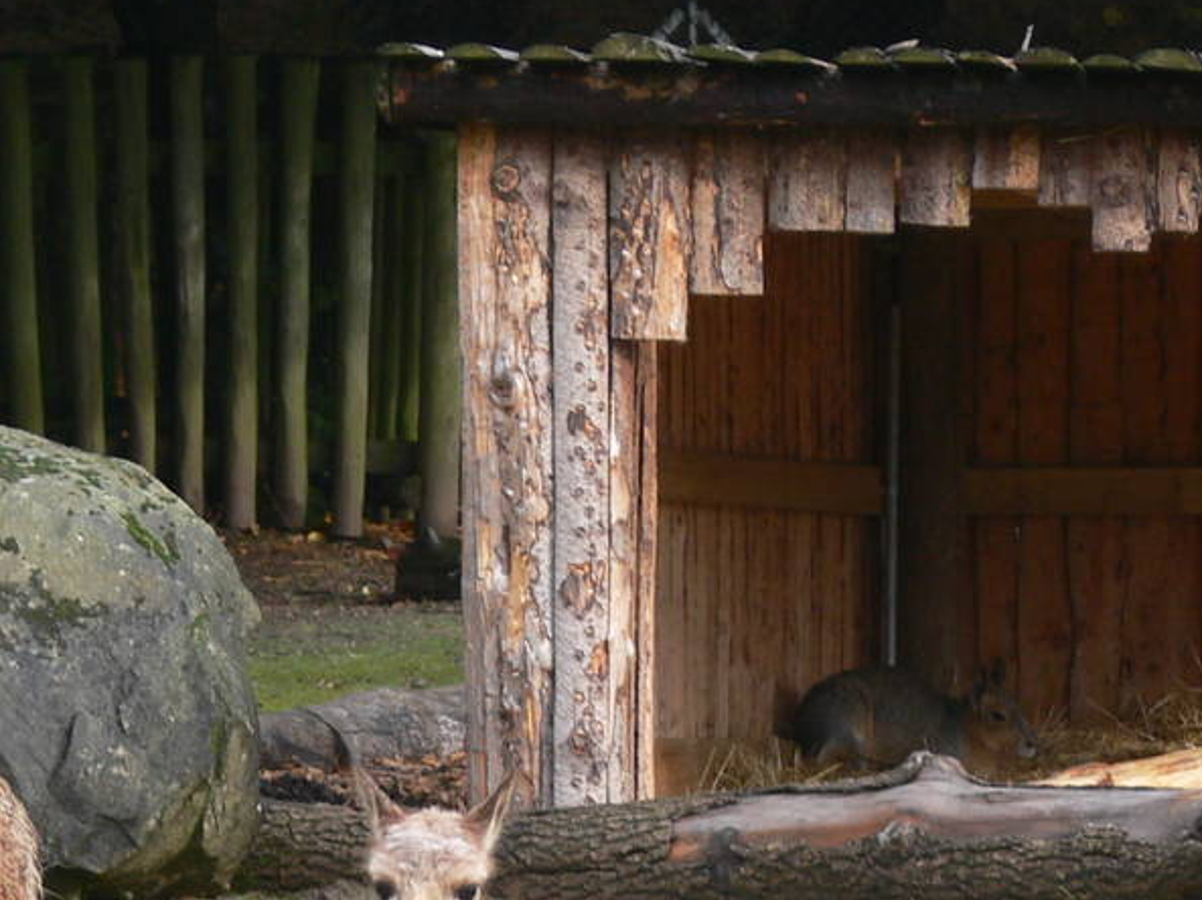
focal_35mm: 378
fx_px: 13118
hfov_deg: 5.2
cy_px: 949
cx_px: 32
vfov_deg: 3.9
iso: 80
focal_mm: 29.5
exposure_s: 1/125
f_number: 4
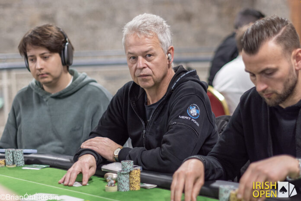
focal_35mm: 50
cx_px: 150
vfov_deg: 27.0
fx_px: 418
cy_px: 100
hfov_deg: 39.6
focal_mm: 50
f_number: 1.8
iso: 100
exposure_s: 1/100
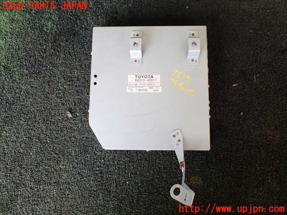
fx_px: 249
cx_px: 144
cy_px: 108
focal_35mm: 30
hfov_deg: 60.0
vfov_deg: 46.8
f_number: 2.3
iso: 250
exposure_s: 1/125
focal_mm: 5.4
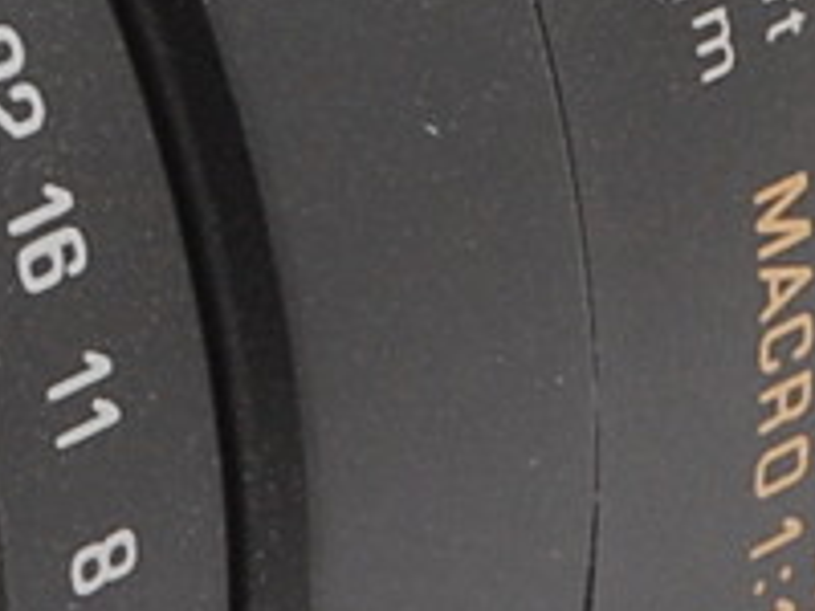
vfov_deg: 2.3
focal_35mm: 634
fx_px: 14923
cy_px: -385
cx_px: 497
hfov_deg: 3.1
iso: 320
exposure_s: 1/100
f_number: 18
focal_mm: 55
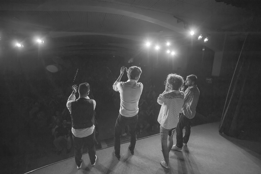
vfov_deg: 81.1
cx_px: 130
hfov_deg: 104.3
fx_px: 101
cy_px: 87
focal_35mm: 14
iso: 200
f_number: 2.8
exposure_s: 1/200
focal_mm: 14
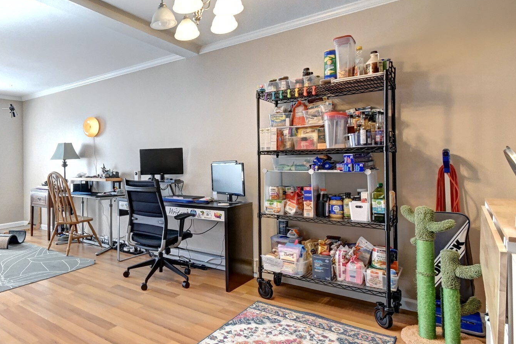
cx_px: 194
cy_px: 169
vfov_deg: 64.5
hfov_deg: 85.3
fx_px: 272
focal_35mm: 19
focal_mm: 10
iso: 3200
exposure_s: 1/10
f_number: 11
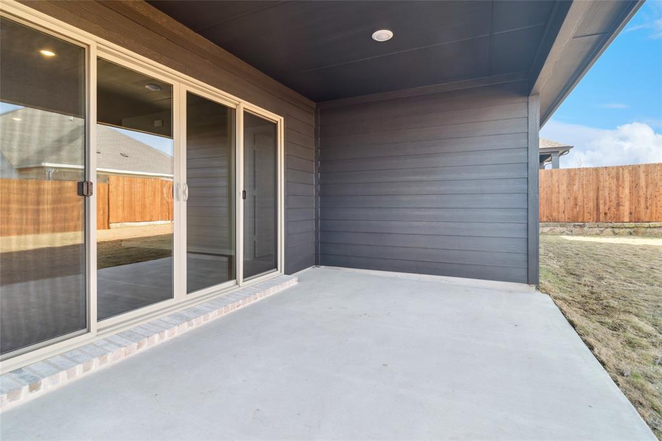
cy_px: 220
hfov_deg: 95.0
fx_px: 303
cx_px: 331
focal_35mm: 16
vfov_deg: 72.0
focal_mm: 11
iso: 100
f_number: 9
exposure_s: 1/20
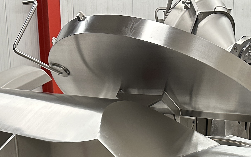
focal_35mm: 73
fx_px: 499
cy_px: 195
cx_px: 122
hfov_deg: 28.2
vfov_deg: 17.0
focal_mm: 6.86
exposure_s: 1/50
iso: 400
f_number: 1.78
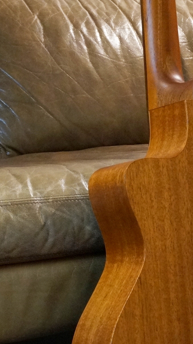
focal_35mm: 125
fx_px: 1139
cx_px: 179
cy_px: 114
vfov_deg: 17.1
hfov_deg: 9.6
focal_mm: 35
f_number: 6.3
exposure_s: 1/160
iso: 2500
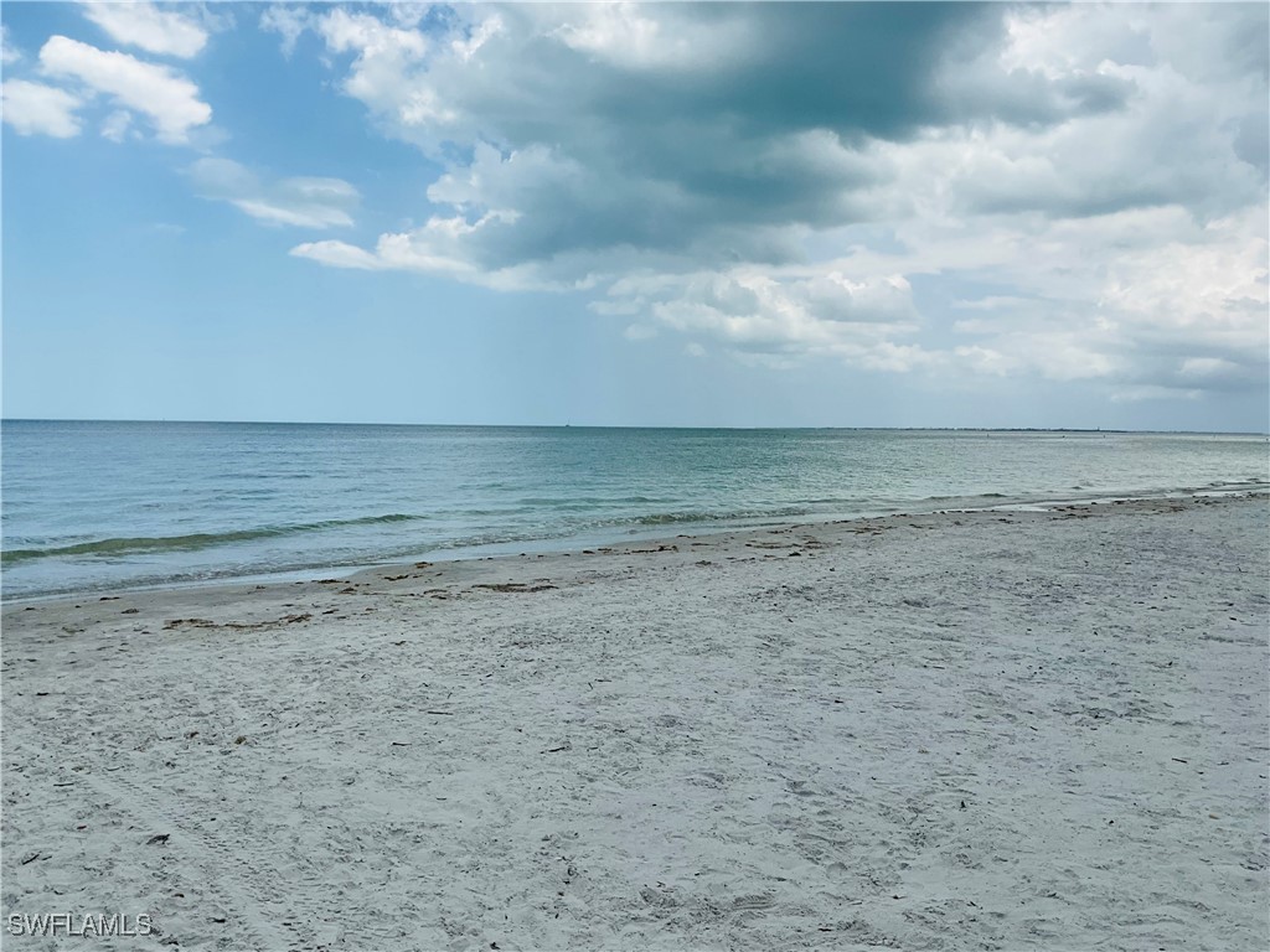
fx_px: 1064
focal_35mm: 29
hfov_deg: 61.7
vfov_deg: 48.2
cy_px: 476
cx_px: 635
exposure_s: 1/4065
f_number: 1.8
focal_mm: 3
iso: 25
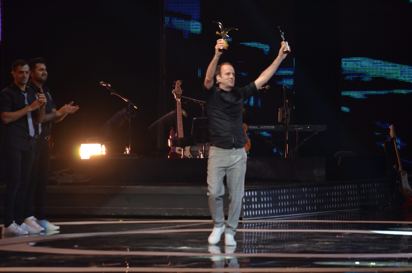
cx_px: 206
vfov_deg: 5.2
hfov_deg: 7.9
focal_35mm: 262
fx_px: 2998
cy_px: 136
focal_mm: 175
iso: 800
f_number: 5.3
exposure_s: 1/125
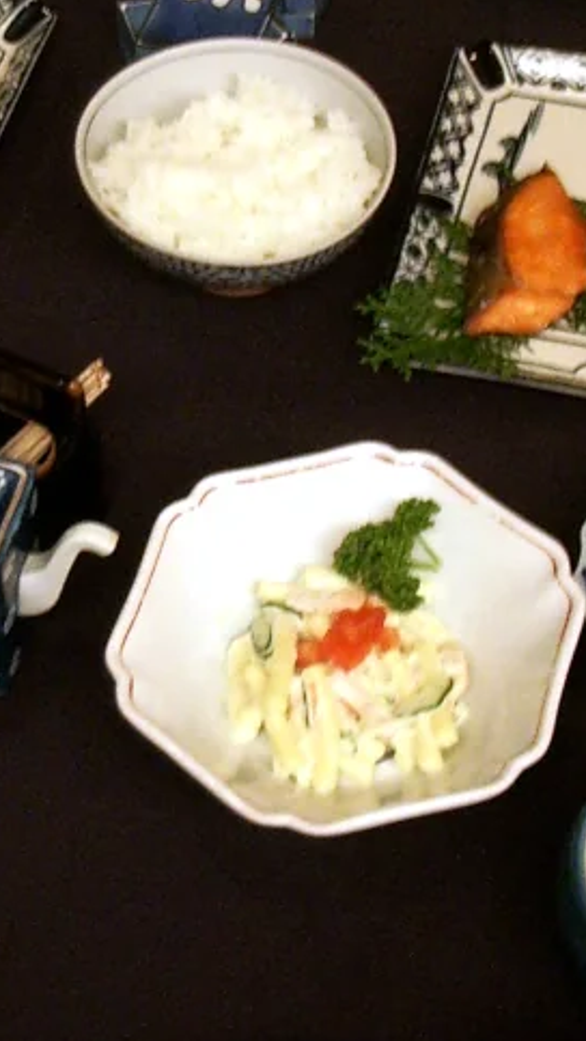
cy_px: 237
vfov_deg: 20.9
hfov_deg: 12.0
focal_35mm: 101
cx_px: 177
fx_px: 2788
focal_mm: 5.8
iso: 200
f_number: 2.6
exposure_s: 1/25
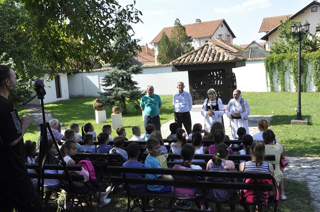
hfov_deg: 53.2
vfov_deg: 36.8
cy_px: 106
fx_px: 319
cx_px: 160
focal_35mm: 36
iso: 1000
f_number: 16
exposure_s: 1/250
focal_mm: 24
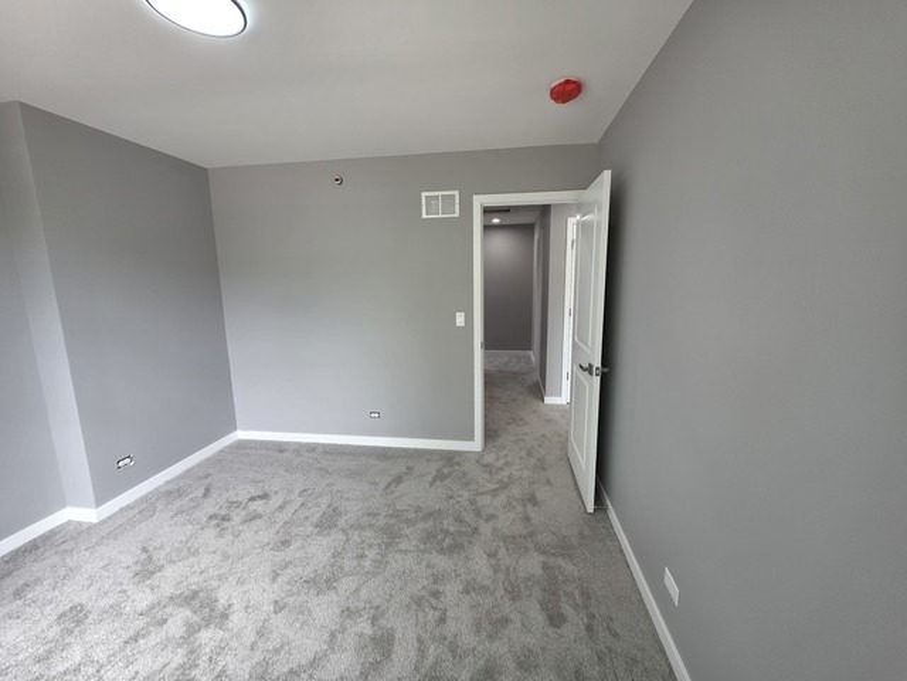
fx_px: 341
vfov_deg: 89.9
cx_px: 454
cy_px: 340
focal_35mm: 13
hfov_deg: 106.2
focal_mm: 2.2
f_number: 1.9
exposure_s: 1/120
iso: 80
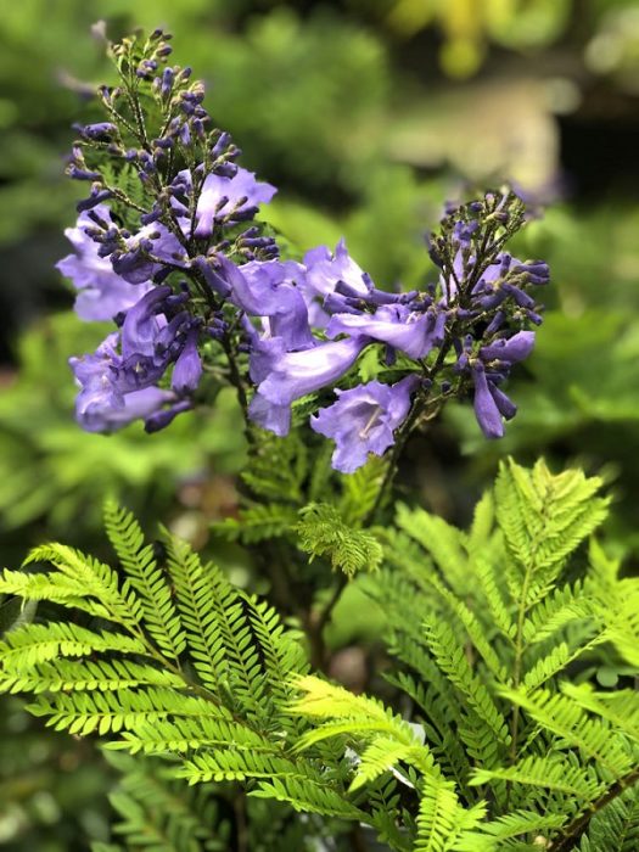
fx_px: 1280
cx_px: 320
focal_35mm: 52
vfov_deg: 36.8
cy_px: 426
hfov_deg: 28.0
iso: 16
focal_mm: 6
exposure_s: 1/110
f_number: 2.4
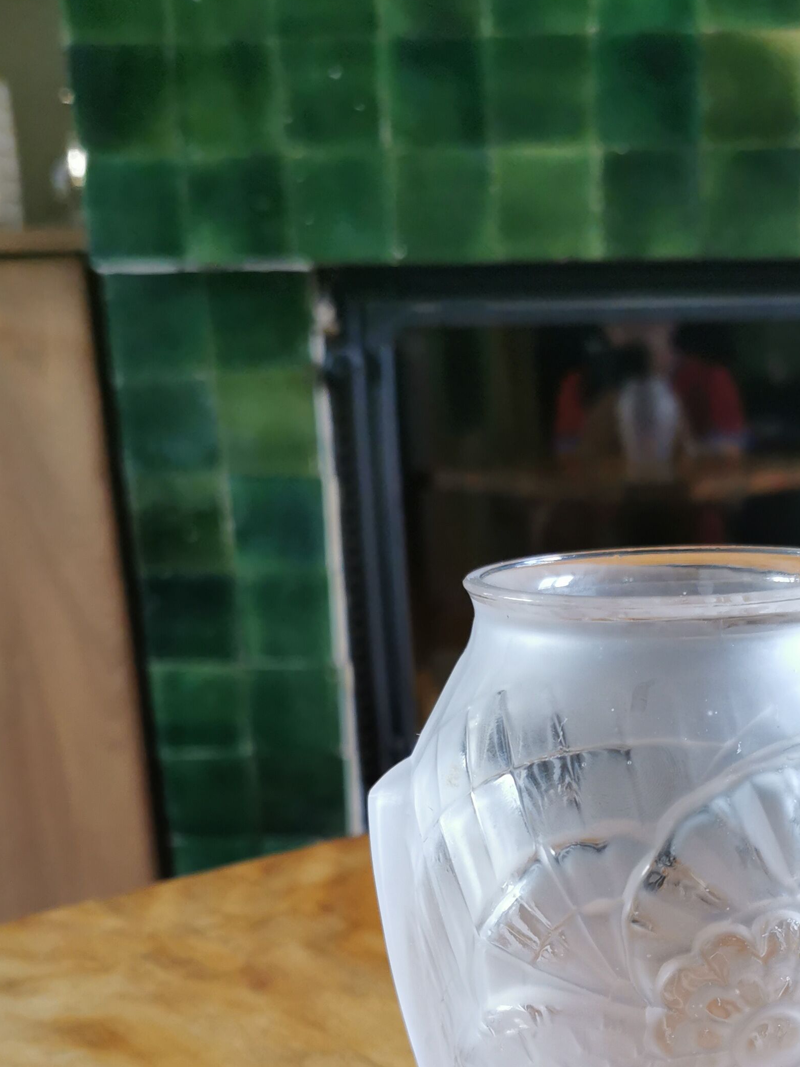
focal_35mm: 47
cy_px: 840
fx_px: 1448
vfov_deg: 39.0
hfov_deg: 30.0
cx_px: 661
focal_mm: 5.56
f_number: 1.6
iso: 125
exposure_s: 1/100
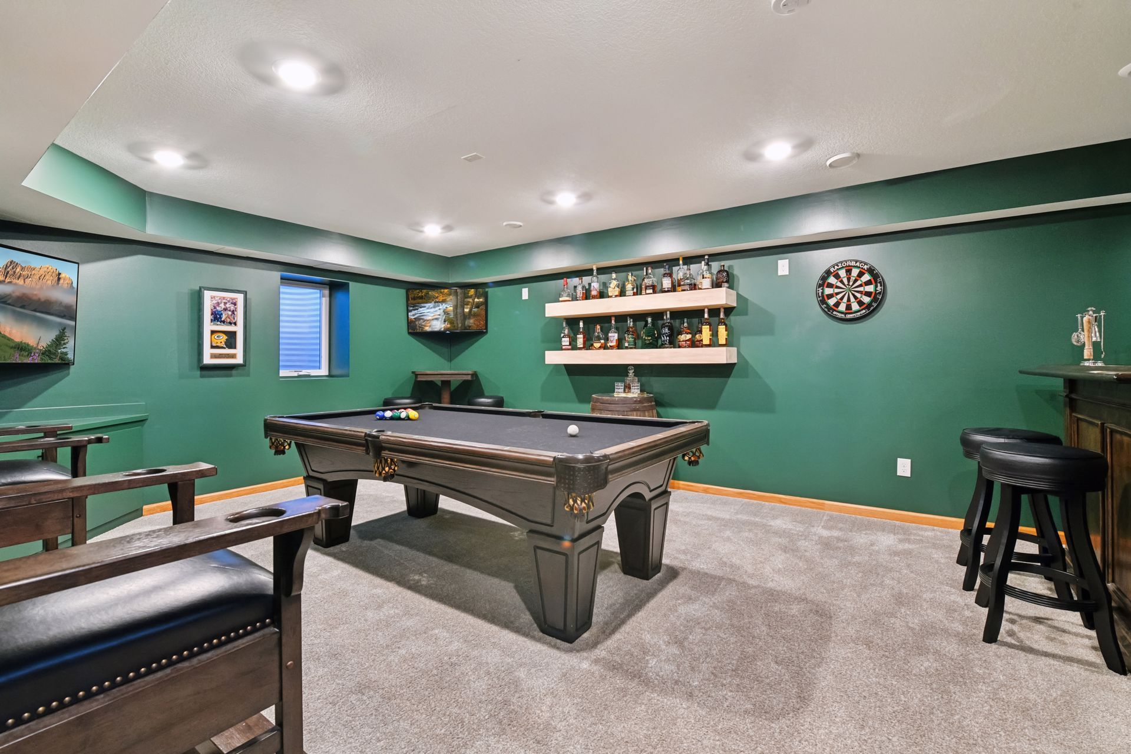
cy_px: 377
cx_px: 566
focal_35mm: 16
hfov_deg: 96.7
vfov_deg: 73.7
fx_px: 503
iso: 800
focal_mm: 16
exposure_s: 1/3.33
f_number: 9
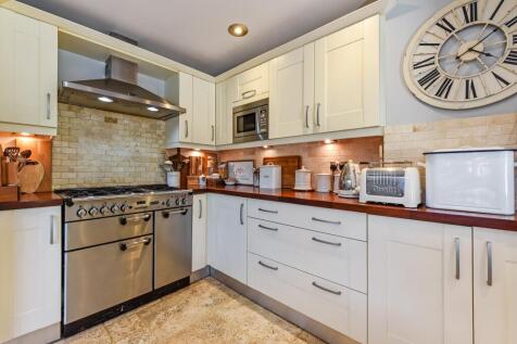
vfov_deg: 81.2
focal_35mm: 14
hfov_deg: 104.3
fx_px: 201
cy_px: 172
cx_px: 258
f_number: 8
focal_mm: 14
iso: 320
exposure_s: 1/10
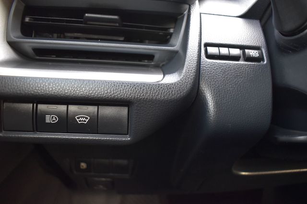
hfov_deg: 67.4
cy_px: 102
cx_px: 154
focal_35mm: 27
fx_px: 230
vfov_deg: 47.9
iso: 1600
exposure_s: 1/15
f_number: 4
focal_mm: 18
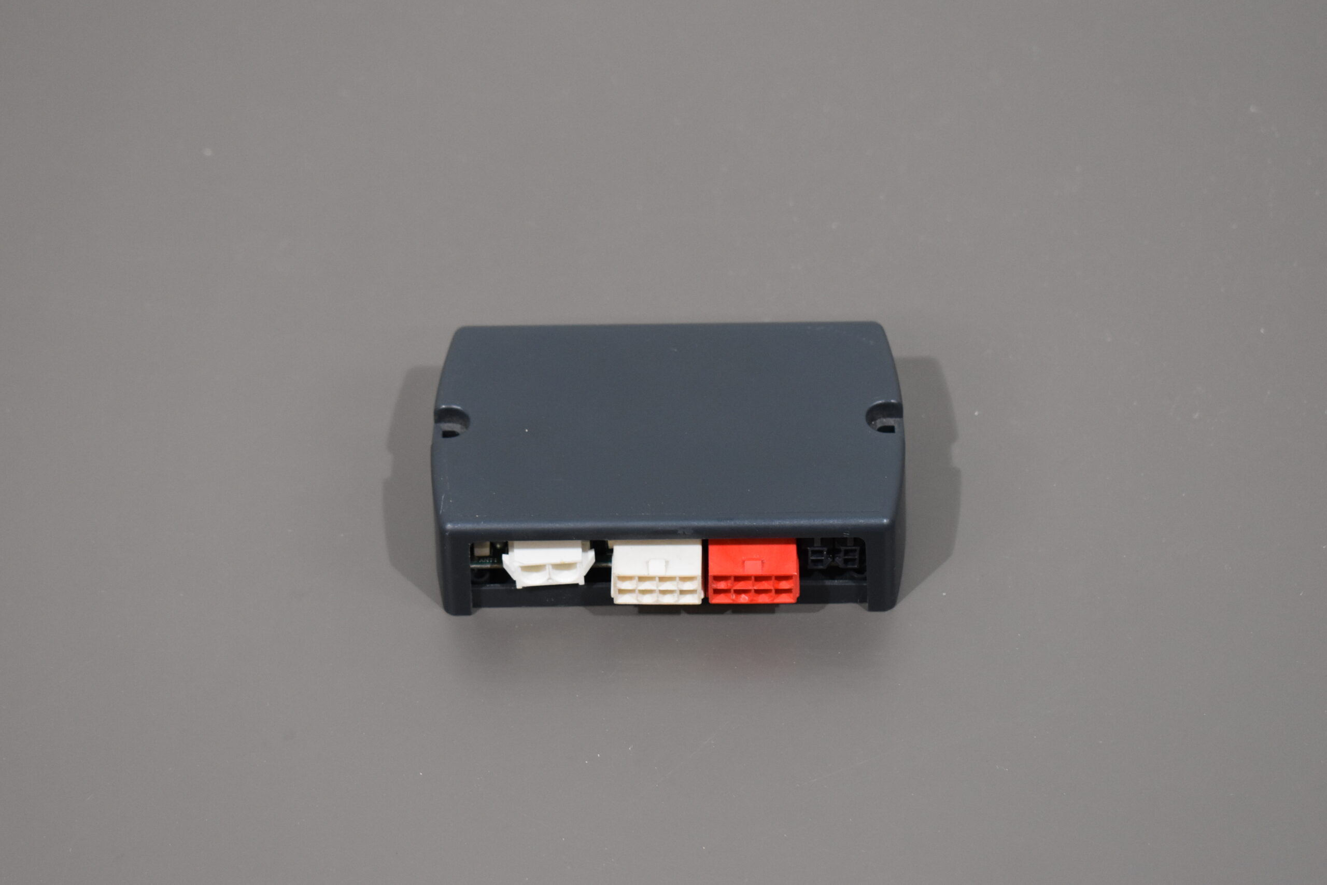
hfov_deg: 26.0
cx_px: 664
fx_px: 2875
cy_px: 442
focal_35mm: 78
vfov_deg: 17.5
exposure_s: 1/125
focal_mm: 52
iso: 1400
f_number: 5.6
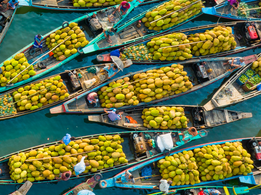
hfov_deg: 25.7
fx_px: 497
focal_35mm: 66
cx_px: -67
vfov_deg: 21.8
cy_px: 27
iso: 100
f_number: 5.6
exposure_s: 1/100
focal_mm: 12.29
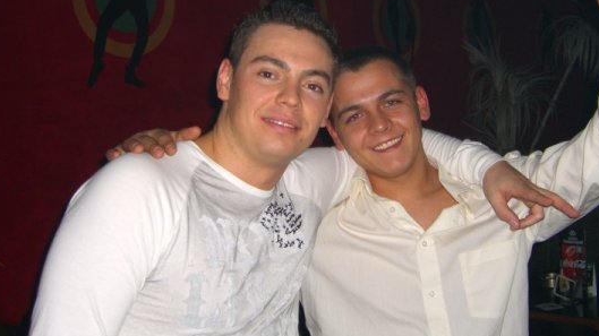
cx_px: 328
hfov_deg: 43.7
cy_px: 128
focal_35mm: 47
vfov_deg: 25.3
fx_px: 746
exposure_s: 1/60
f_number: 2.8
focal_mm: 7.9
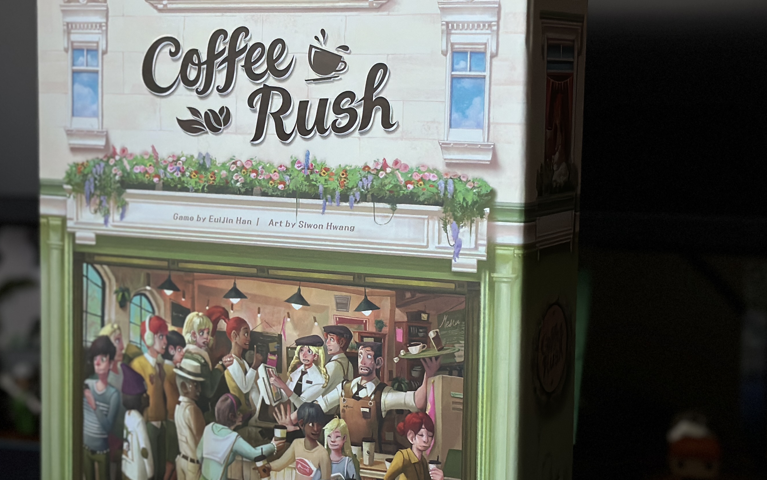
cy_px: 261
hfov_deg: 26.7
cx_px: 305
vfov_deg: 16.9
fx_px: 1610
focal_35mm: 77
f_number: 1.78
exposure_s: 1/60
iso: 160
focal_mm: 6.86
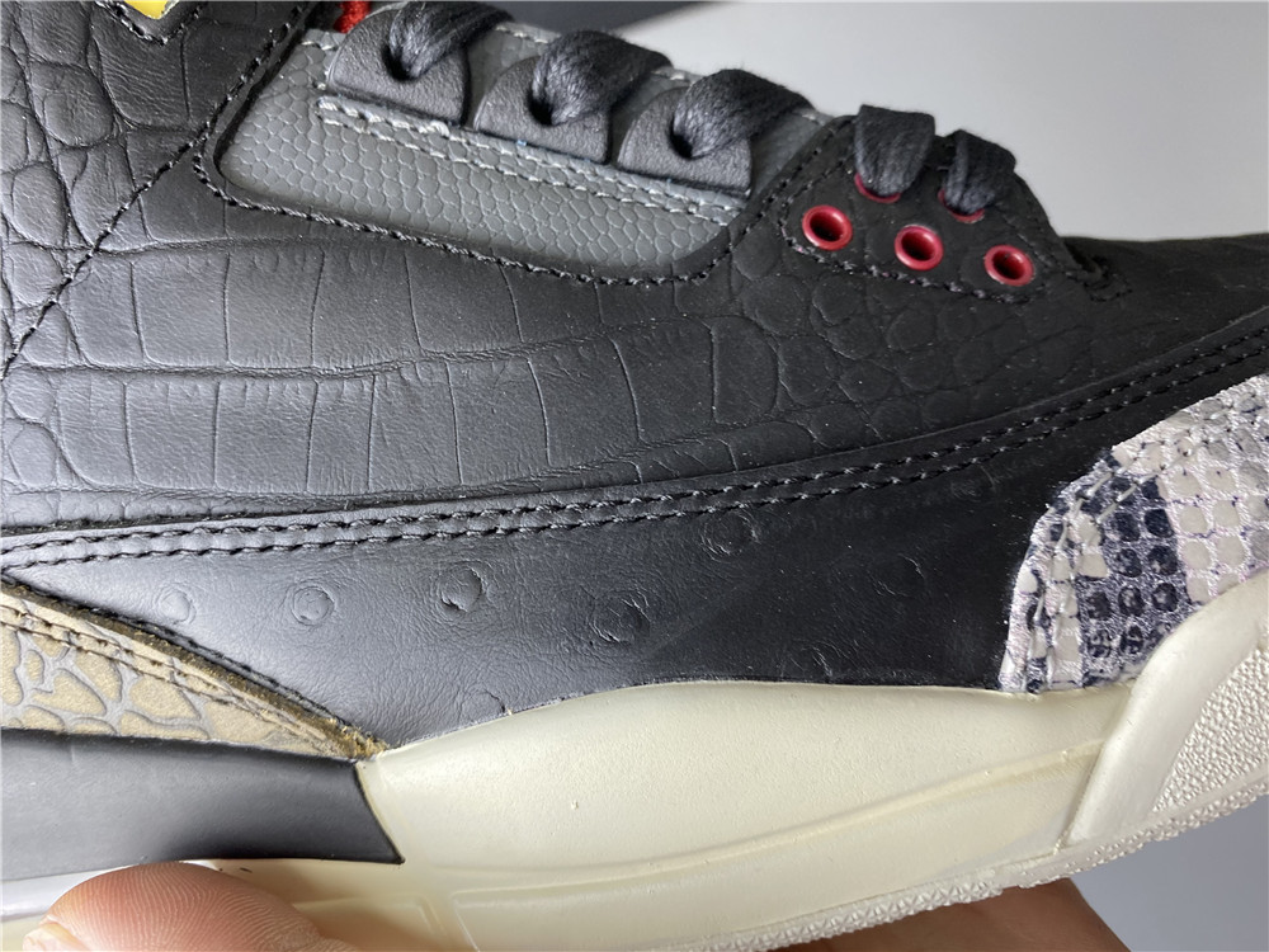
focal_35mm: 26
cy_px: 476
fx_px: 953
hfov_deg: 67.3
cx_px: 634
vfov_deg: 53.1
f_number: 1.8
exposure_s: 1/50
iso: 100
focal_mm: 4.25
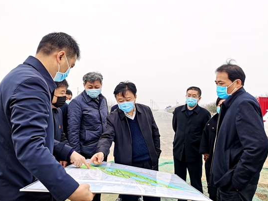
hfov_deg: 59.9
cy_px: 108
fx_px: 232
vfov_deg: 46.8
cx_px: 142
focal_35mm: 30
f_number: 1.8
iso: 50
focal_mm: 5.58
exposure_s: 1/1208
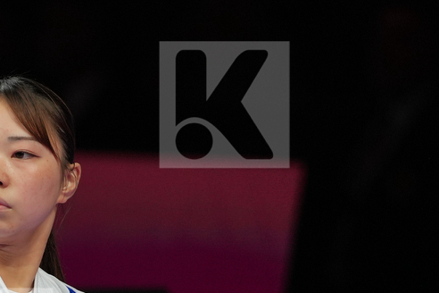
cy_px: 352
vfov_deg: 1.4
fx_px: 11901
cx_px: -248
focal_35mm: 976
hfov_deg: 2.1
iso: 500
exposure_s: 1/1000
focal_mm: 200
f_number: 2.8
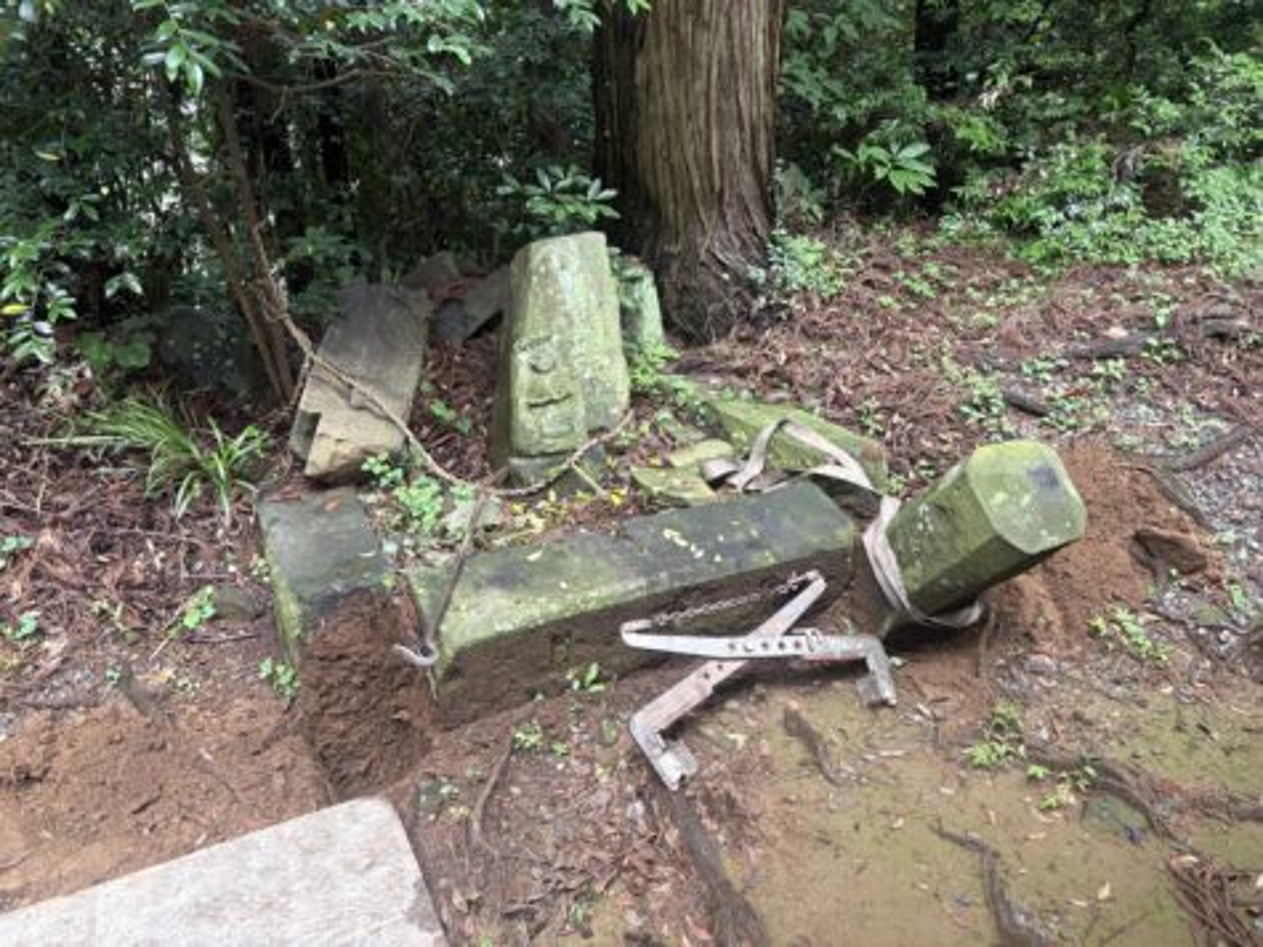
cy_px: 474
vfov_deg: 53.0
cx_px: 632
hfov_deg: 67.3
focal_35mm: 26
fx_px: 948
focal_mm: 5.96
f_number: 1.6
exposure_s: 1/60
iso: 200
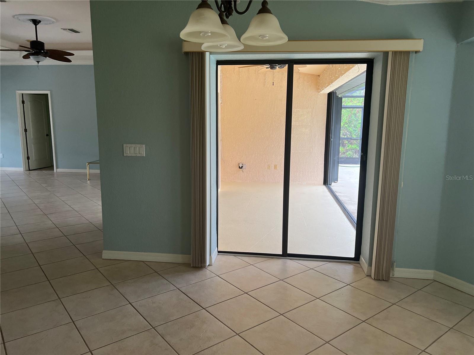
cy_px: 178
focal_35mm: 26
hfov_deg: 67.3
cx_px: 237
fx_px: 356
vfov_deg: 53.1
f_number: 1.5
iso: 125
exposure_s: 1/115
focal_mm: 5.7
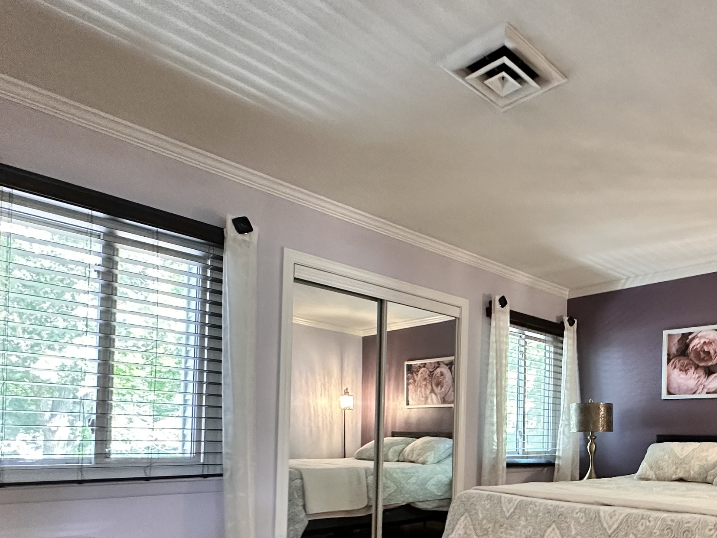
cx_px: 562
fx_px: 539
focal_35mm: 26
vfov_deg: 50.1
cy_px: 426
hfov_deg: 62.3
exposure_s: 1/60
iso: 800
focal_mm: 2.22
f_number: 2.2
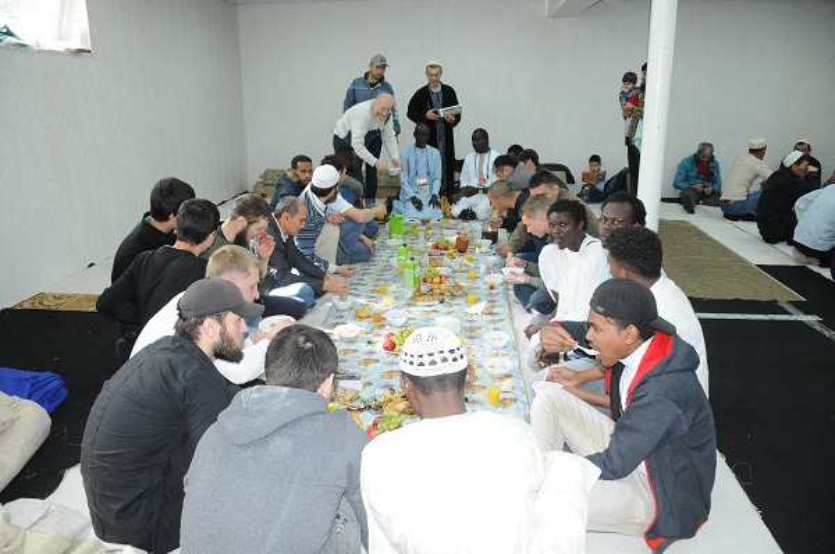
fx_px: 625
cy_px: 277
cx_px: 418
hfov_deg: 67.5
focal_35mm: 27
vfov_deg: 47.8
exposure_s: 1/100
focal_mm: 18
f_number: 5
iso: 800
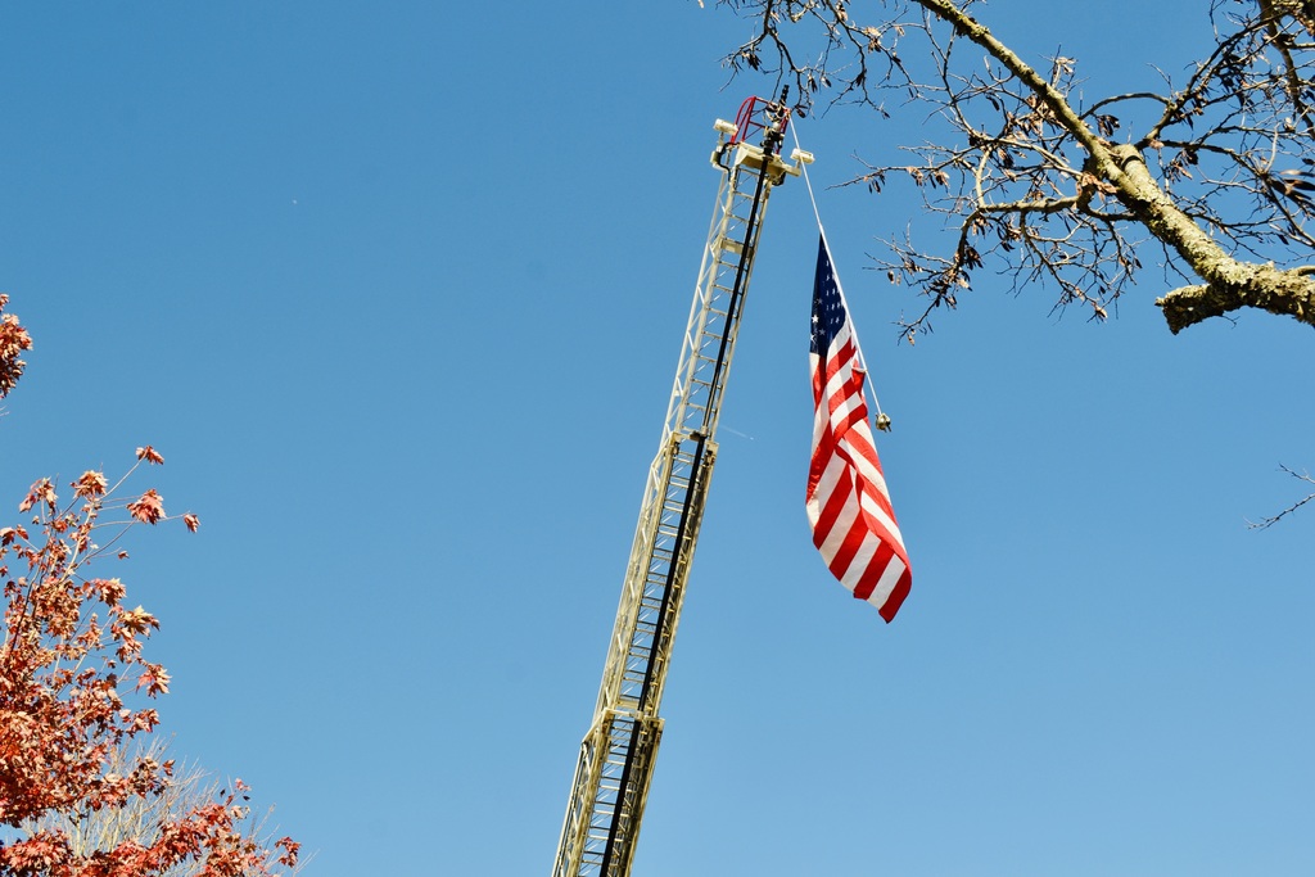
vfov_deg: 36.9
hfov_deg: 53.1
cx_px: 658
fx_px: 1315
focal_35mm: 36
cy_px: 438
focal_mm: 24
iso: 100
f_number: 7.1
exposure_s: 1/200
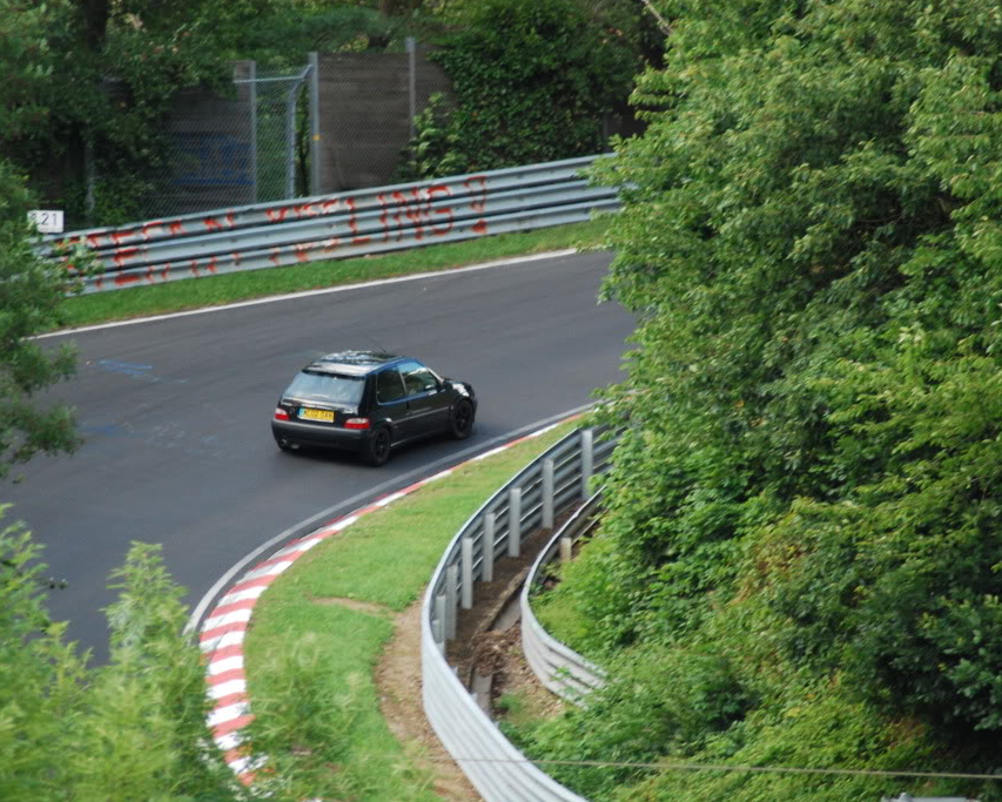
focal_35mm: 507
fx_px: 15040
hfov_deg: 3.8
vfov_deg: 3.1
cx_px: 443
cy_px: 401
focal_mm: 300
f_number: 5.6
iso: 800
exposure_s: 1/400
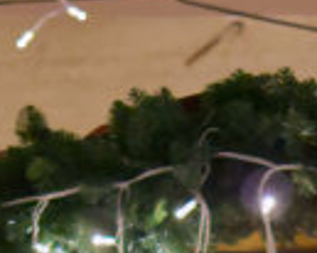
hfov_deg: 5.7
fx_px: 3150
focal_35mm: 336
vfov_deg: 4.4
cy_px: 827
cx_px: 396
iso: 3200
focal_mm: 30
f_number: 2
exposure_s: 1/160
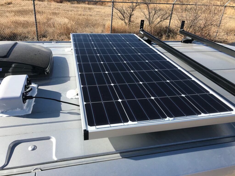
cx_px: 118
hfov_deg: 63.4
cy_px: 88
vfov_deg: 49.7
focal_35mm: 28
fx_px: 190
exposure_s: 1/1681
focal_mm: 3.99
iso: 20
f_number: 1.8
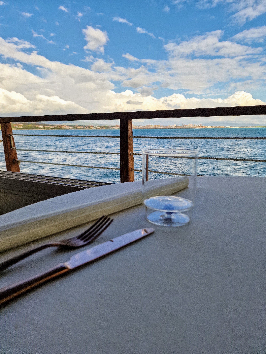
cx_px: 133
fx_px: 236
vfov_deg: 73.9
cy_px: 177
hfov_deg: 58.9
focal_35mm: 23
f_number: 1.8
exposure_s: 1/944
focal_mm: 6.4
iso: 50
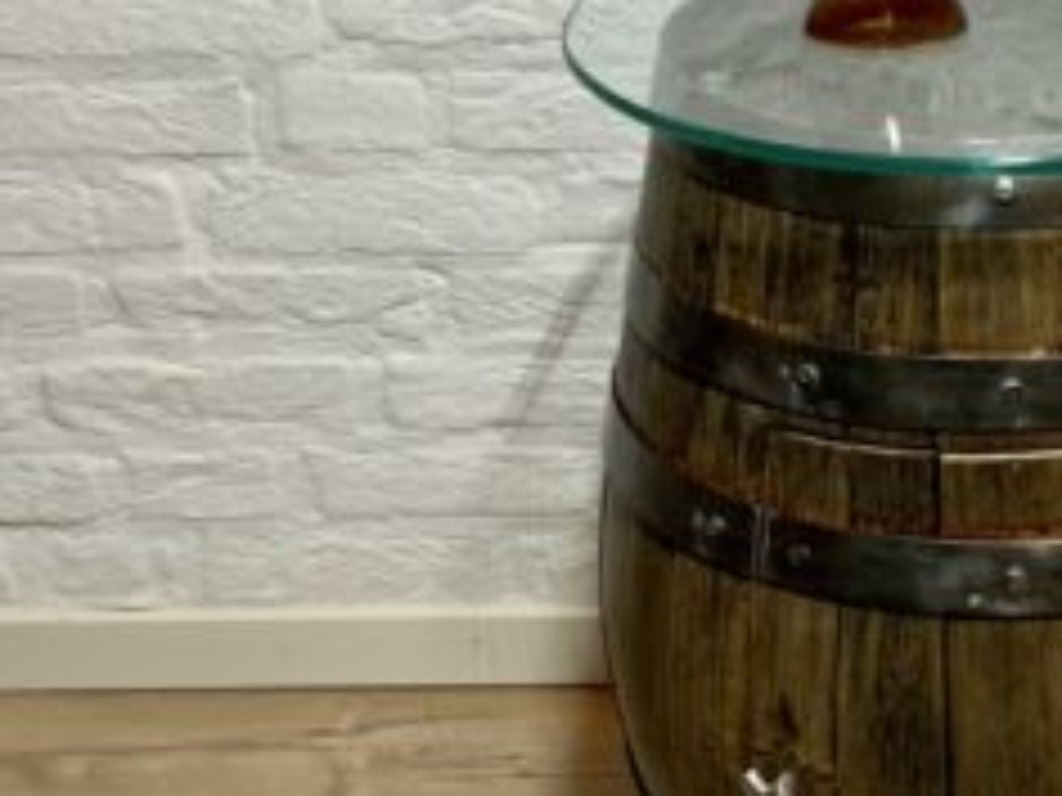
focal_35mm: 80
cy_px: 409
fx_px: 2454
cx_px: 1017
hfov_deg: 23.6
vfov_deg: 18.4
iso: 80
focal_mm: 3
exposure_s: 1/50
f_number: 1.8
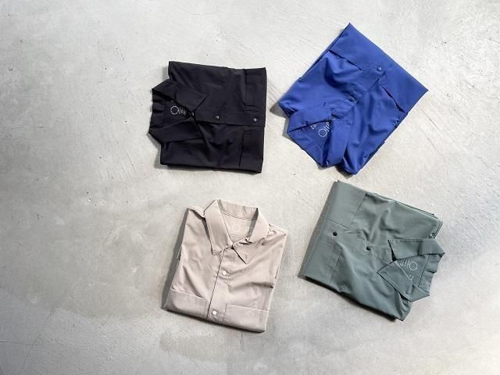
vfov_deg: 53.1
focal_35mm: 26
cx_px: 250
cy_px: 188
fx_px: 376
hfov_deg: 67.3
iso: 40
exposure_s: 1/121
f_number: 1.6
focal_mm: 4.2
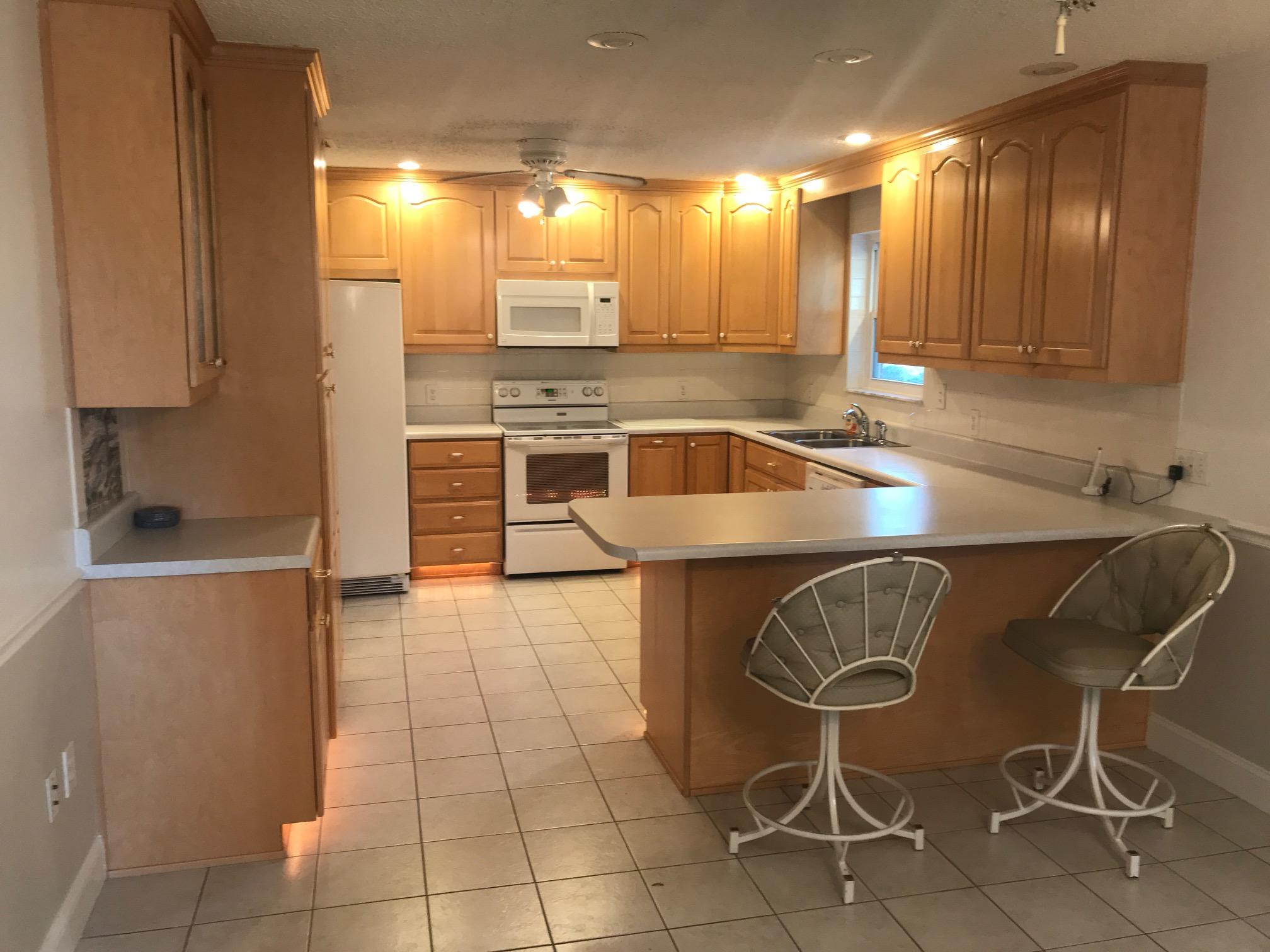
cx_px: 635
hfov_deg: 63.4
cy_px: 476
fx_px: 1027
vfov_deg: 49.7
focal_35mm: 28
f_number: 1.8
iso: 50
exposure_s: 1/30
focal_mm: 3.99
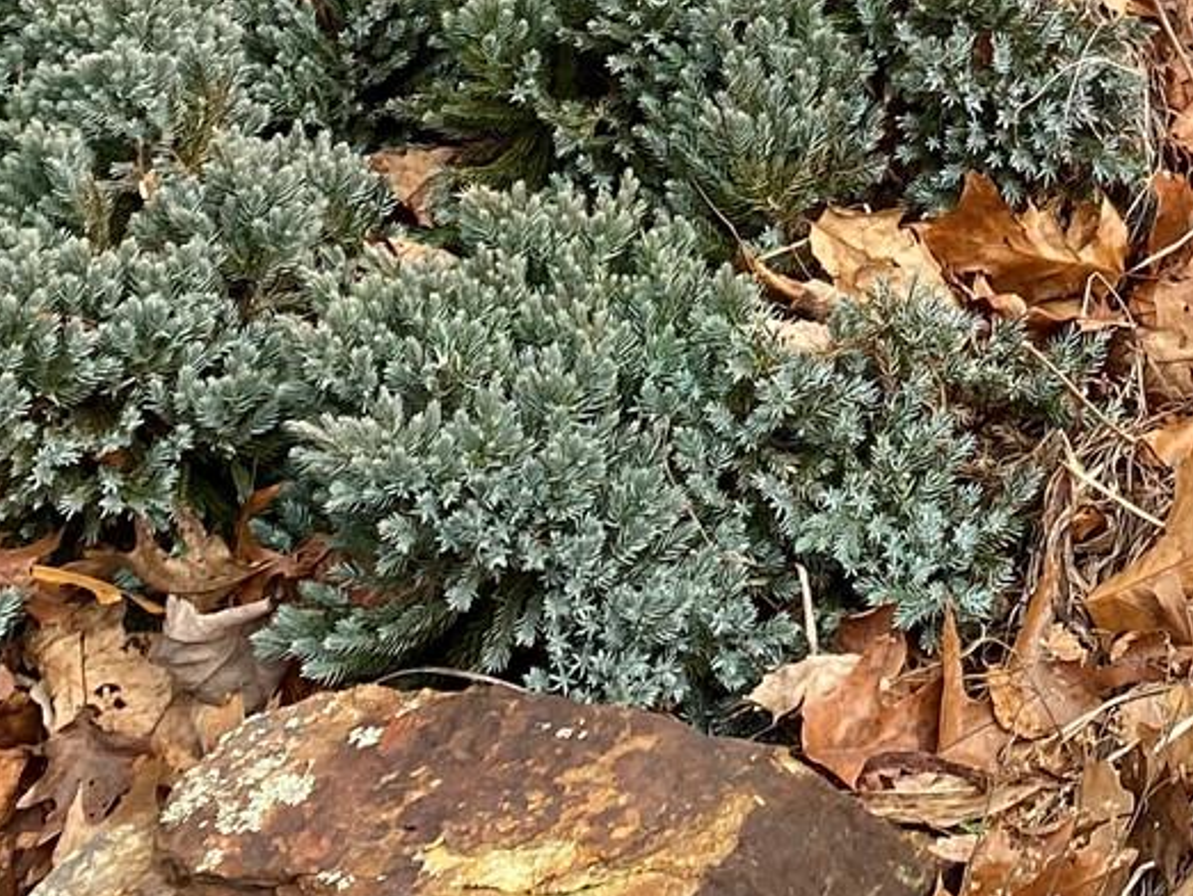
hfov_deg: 18.1
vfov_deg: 13.0
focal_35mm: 102
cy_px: -777
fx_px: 3517
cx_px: 1522
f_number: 1.8
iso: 32
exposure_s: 1/651
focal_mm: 4.25
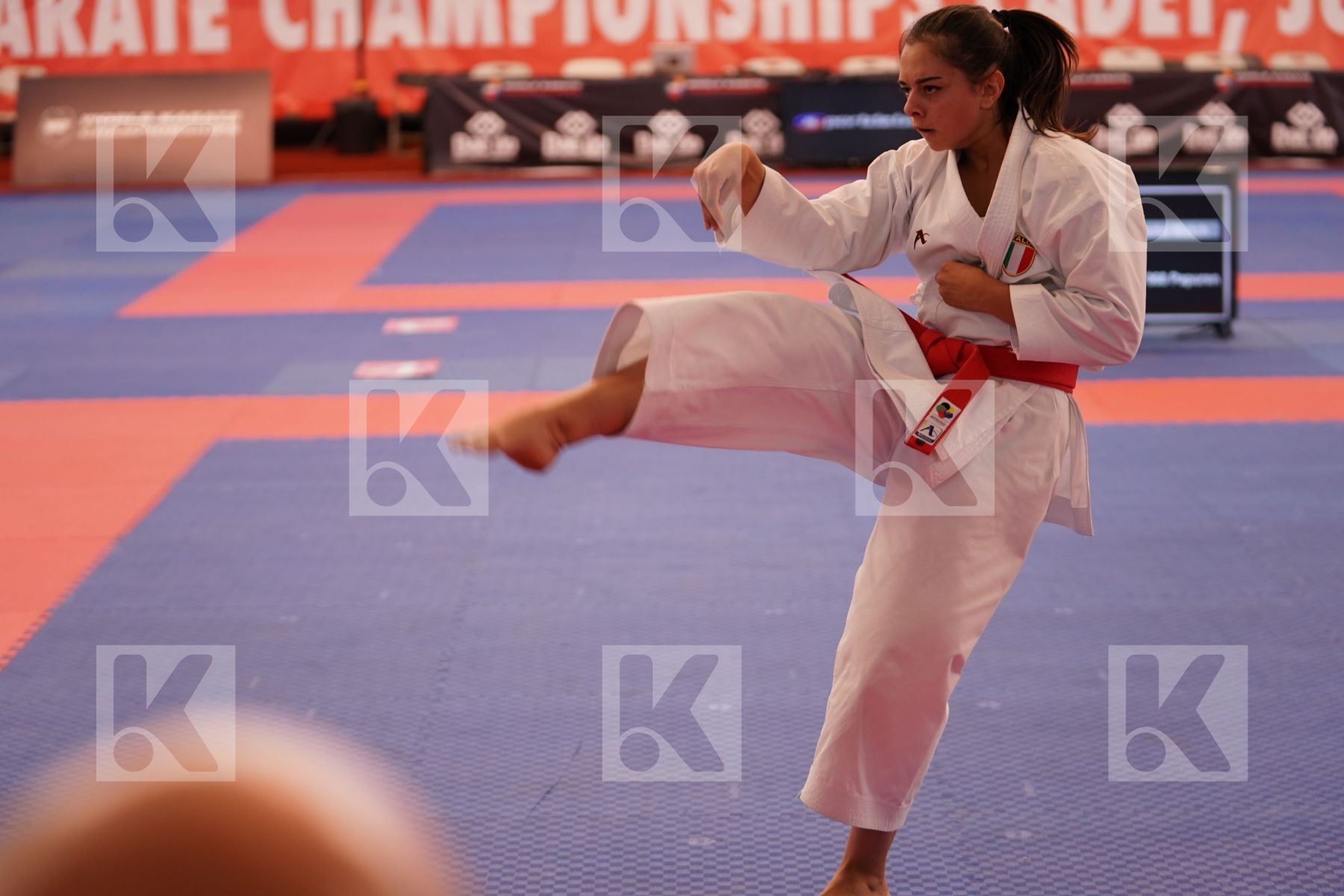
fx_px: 3061
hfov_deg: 24.8
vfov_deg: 16.7
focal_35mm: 82
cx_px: 672
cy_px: 448
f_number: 2.8
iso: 1000
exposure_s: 1/500
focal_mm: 82
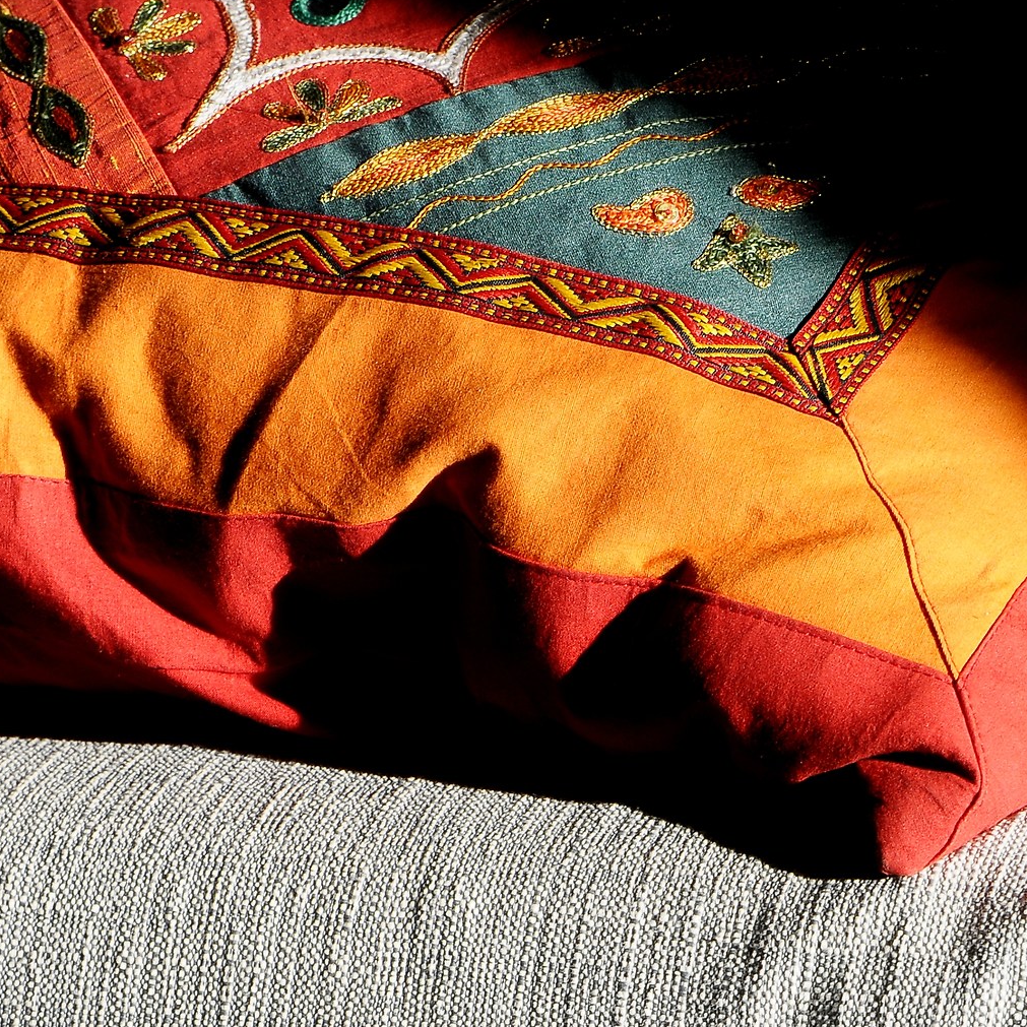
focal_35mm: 257
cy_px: 618
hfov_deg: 6.8
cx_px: 232
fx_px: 8627
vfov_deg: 6.8
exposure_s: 1/90
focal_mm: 85
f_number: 8
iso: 200
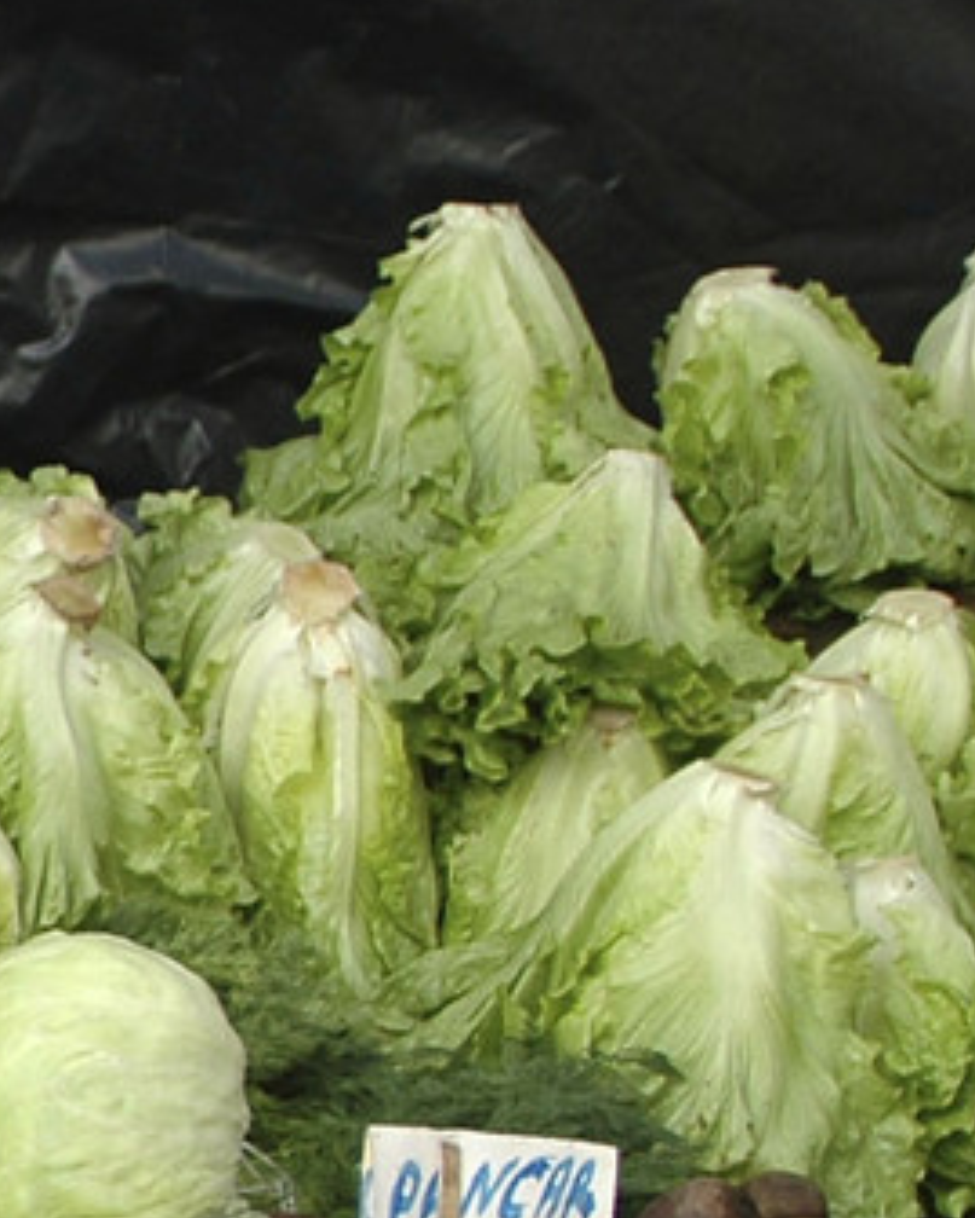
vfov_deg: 14.1
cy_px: 1234
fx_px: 4831
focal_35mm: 134
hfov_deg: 9.5
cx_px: -1762
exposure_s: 1/40
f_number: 3.2
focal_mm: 20
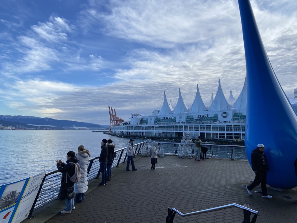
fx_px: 223
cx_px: 148
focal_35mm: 26
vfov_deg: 53.1
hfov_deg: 67.3
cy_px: 112
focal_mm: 4.25
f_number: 1.8
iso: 32
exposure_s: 1/1808
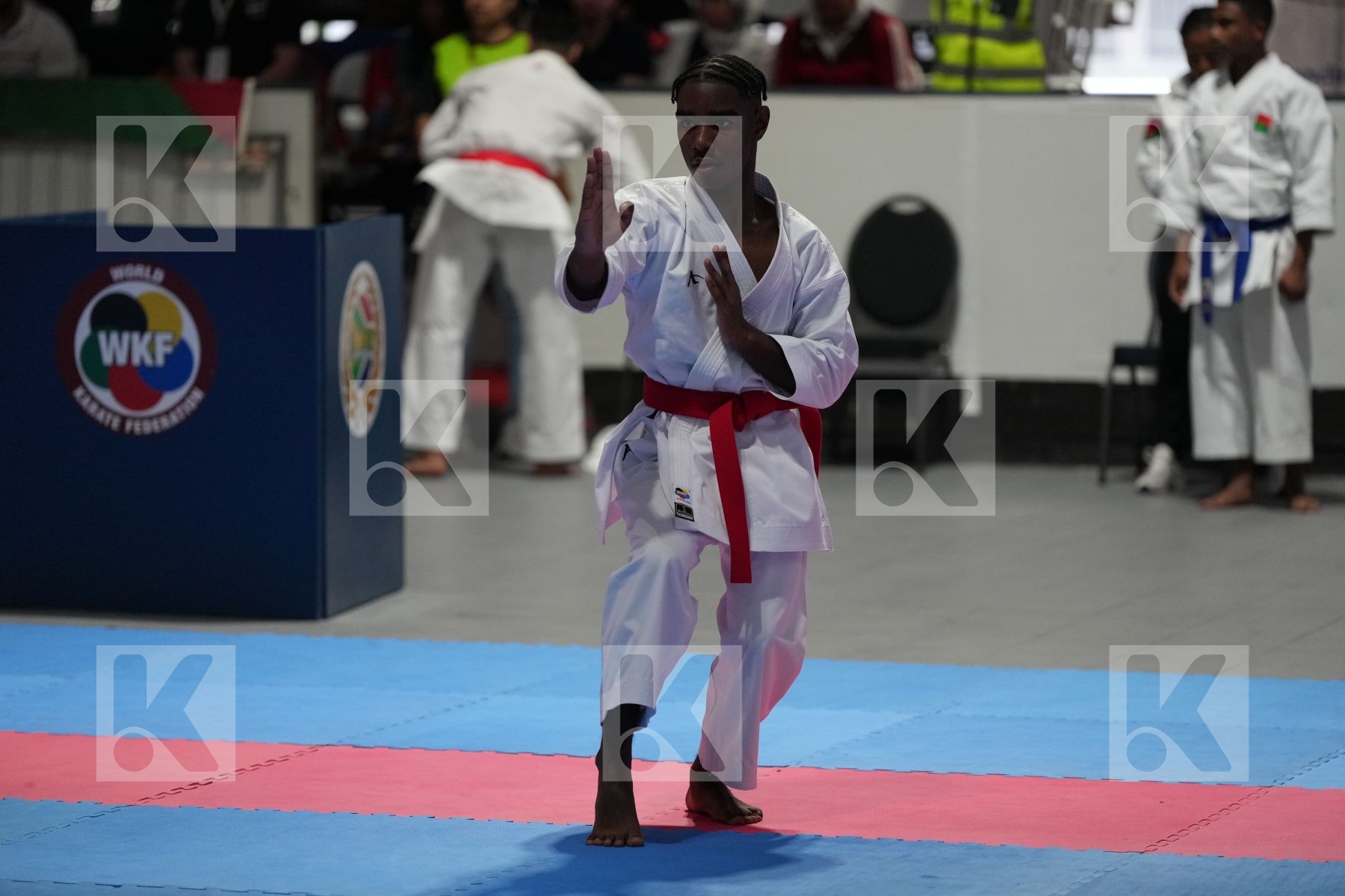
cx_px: 672
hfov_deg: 12.5
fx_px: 6127
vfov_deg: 8.4
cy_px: 448
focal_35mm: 164
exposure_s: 1/500
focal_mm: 164
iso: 3200
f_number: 2.8
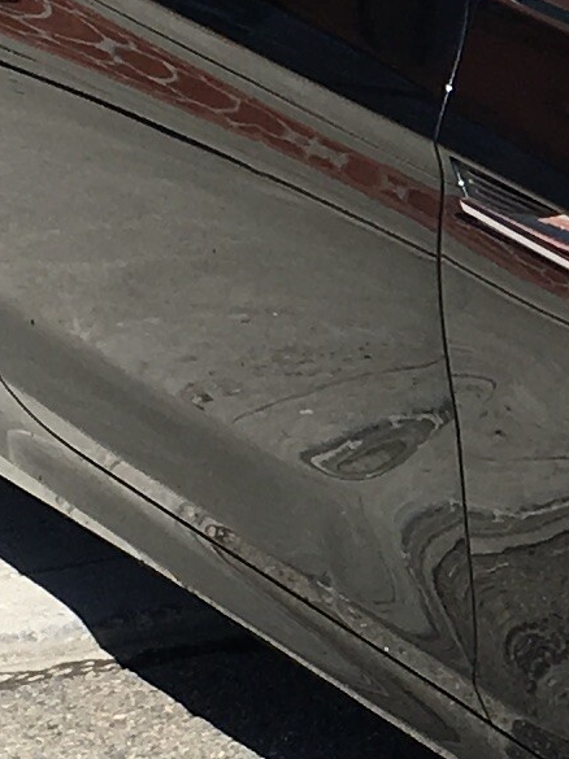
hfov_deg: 7.1
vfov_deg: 9.9
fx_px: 4388
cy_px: 536
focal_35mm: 200
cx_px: 1252
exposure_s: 1/1374
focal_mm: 4.15
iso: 25
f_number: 2.2
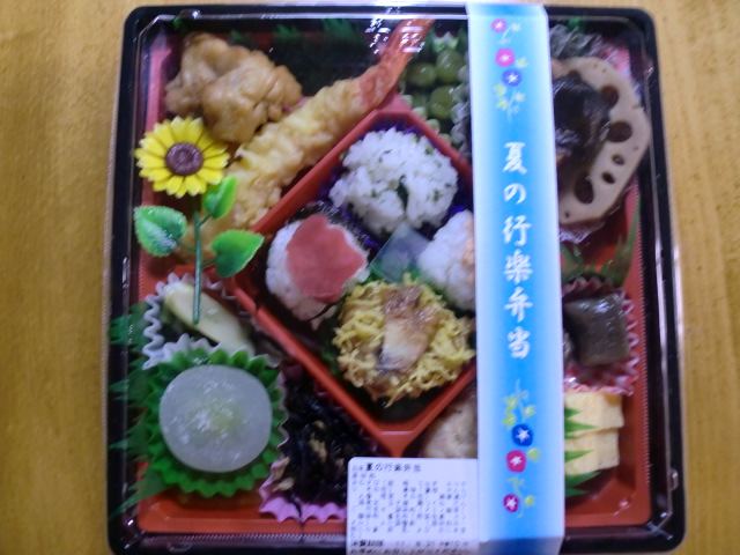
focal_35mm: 35
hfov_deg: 52.6
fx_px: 748
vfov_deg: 40.7
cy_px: 278
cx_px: 370
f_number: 3.1
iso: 400
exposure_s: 1/15
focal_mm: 6.3
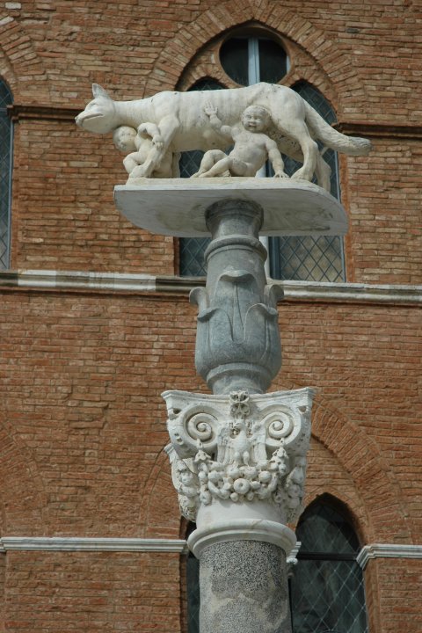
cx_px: 211
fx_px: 1714
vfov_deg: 20.9
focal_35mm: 98
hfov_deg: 14.0
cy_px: 316
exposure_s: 1/320
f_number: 9
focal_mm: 65
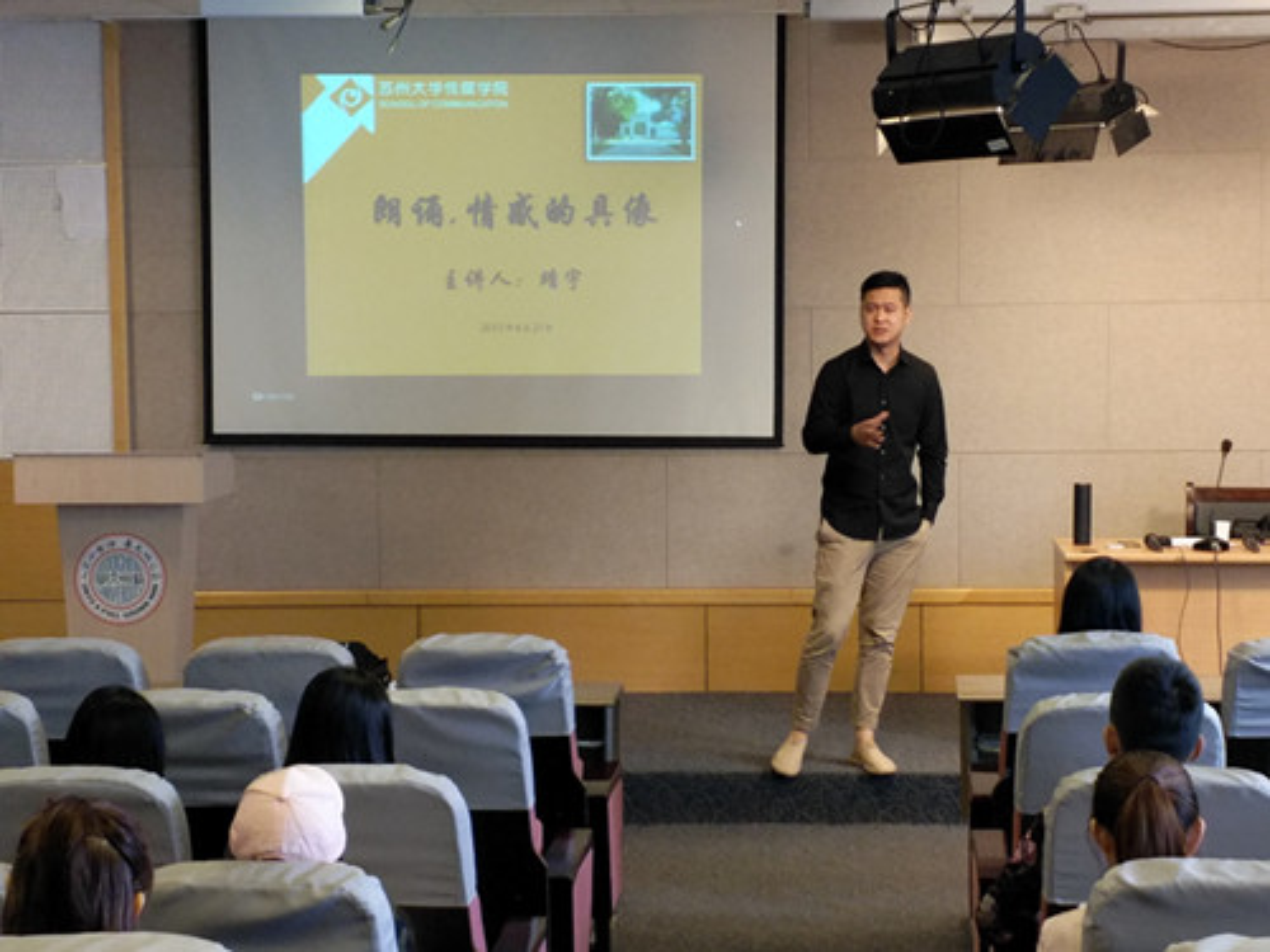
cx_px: 635
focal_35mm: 25
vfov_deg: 54.9
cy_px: 476
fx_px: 917
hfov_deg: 69.4
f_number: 1.7
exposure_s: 1/50
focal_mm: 4.32
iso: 100
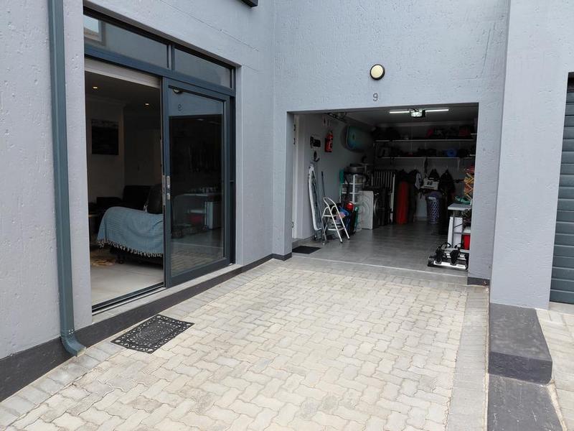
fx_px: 415
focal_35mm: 25
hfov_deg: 69.4
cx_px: 287
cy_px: 216
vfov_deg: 54.9
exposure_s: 1/268
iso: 50
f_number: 1.8
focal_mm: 4.69
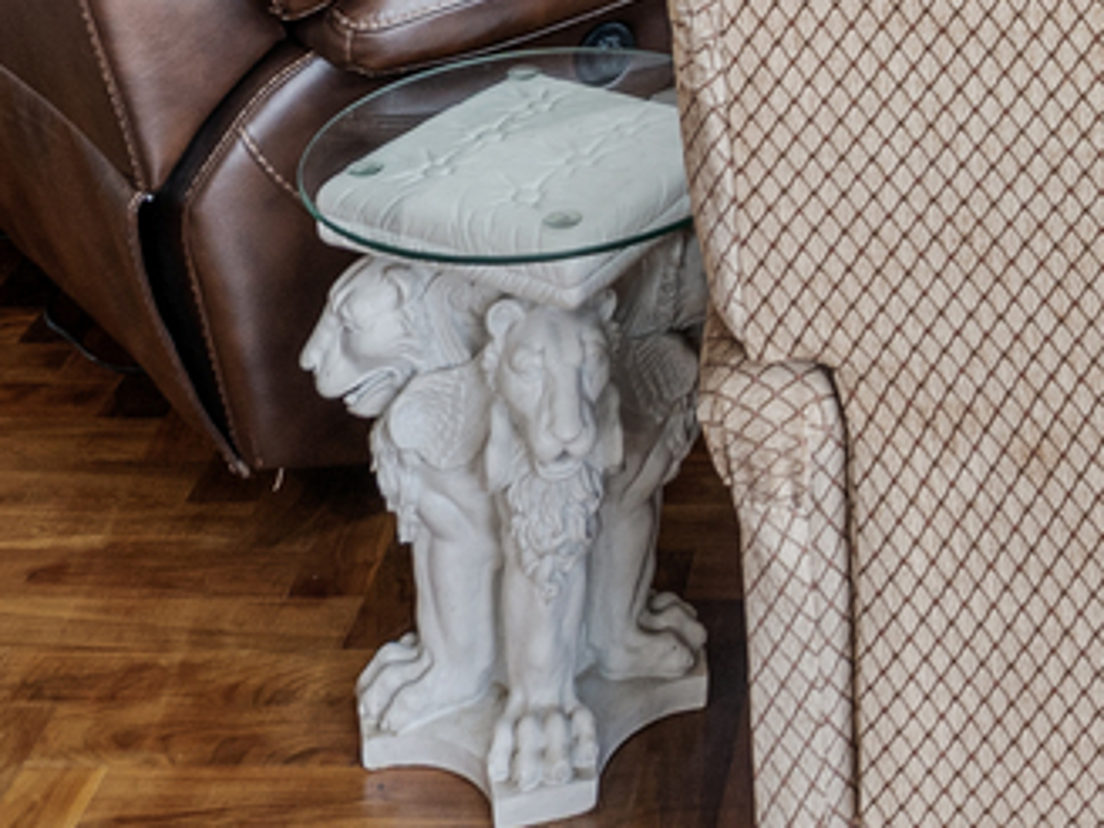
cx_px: 1060
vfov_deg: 15.5
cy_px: -757
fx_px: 2500
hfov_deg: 24.0
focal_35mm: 78
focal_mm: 16.5
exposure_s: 1/25
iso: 200
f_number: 4
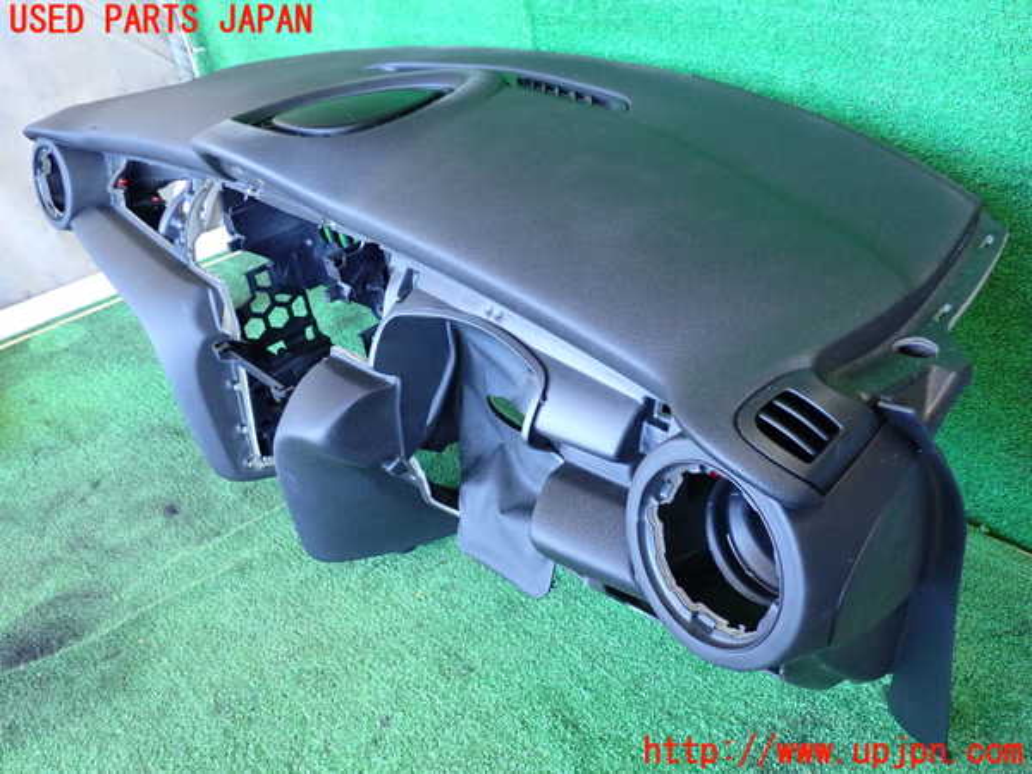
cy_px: 387
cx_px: 516
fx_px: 894
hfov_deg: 60.0
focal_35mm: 30
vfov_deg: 46.8
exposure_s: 1/125
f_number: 2.3
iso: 800
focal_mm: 5.4
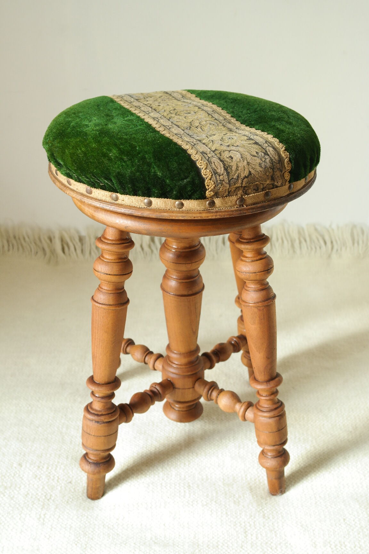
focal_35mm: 46
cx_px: 184
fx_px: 707
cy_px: 277
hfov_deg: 29.2
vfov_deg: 42.7
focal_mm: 30
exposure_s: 1/30
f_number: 5.6
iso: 800
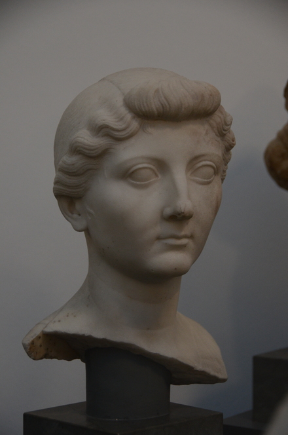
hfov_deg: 13.0
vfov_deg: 19.5
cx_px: 144
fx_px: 1265
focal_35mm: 105
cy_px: 218
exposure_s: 1/60
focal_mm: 70
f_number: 5
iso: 1000
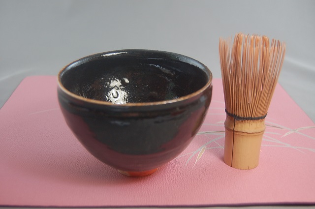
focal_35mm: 45
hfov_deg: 43.7
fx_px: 393
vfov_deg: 29.8
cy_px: 104
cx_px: 158
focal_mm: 30
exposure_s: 1/30
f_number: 4.2
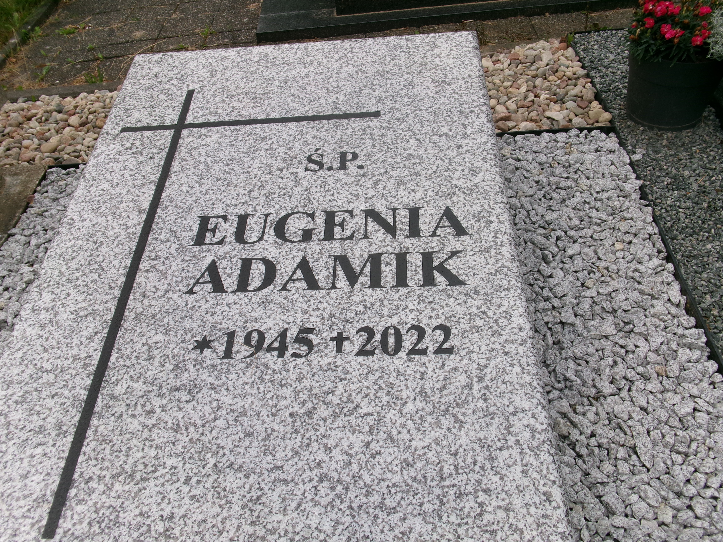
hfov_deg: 63.4
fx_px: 585
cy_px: 271
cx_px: 362
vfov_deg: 49.7
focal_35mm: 28
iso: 100
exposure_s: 1/100
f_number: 10.8
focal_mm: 5.1
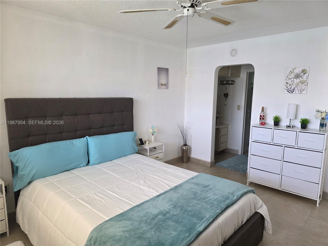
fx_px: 218
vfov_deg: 58.9
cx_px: 164
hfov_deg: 73.9
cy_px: 123
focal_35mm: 23
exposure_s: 1/120
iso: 160
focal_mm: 6.3
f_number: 1.7
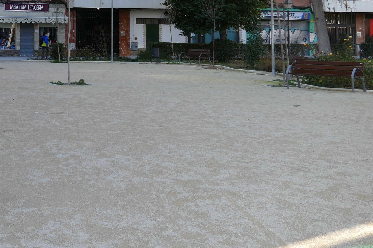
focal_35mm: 58
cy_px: 11
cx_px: -45
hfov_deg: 30.5
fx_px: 601
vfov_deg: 22.6
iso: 125
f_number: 2.8
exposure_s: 1/320
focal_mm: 9.12
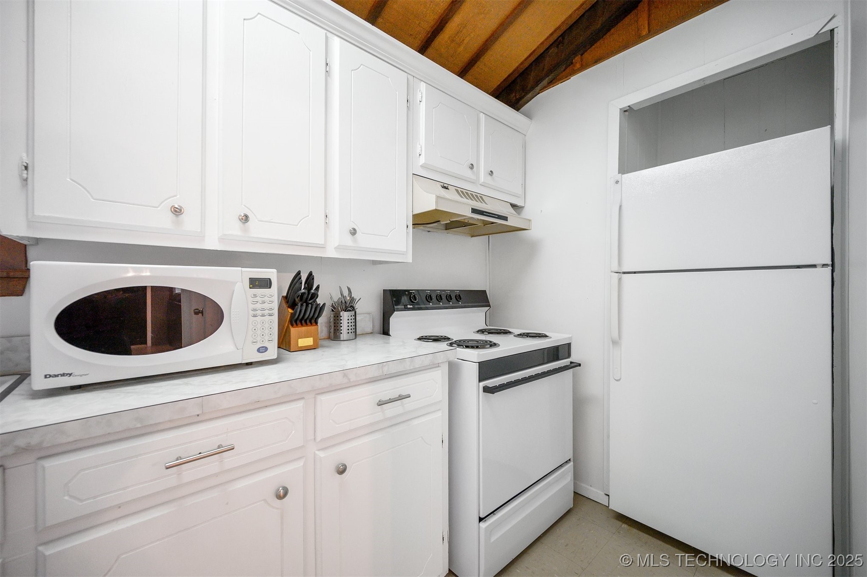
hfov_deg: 104.3
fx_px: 337
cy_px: 288
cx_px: 434
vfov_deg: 81.1
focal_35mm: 14
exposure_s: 1/100
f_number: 4
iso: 1000
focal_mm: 14
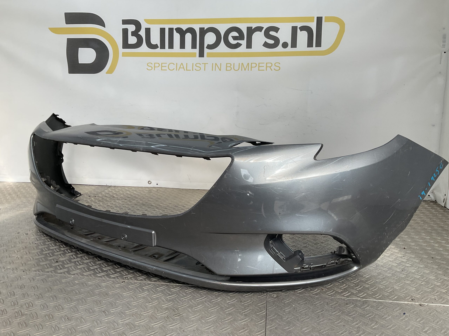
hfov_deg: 61.7
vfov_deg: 48.2
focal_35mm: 29
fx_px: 376
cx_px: 224
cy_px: 168
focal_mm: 3
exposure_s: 1/397
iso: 16
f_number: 1.8
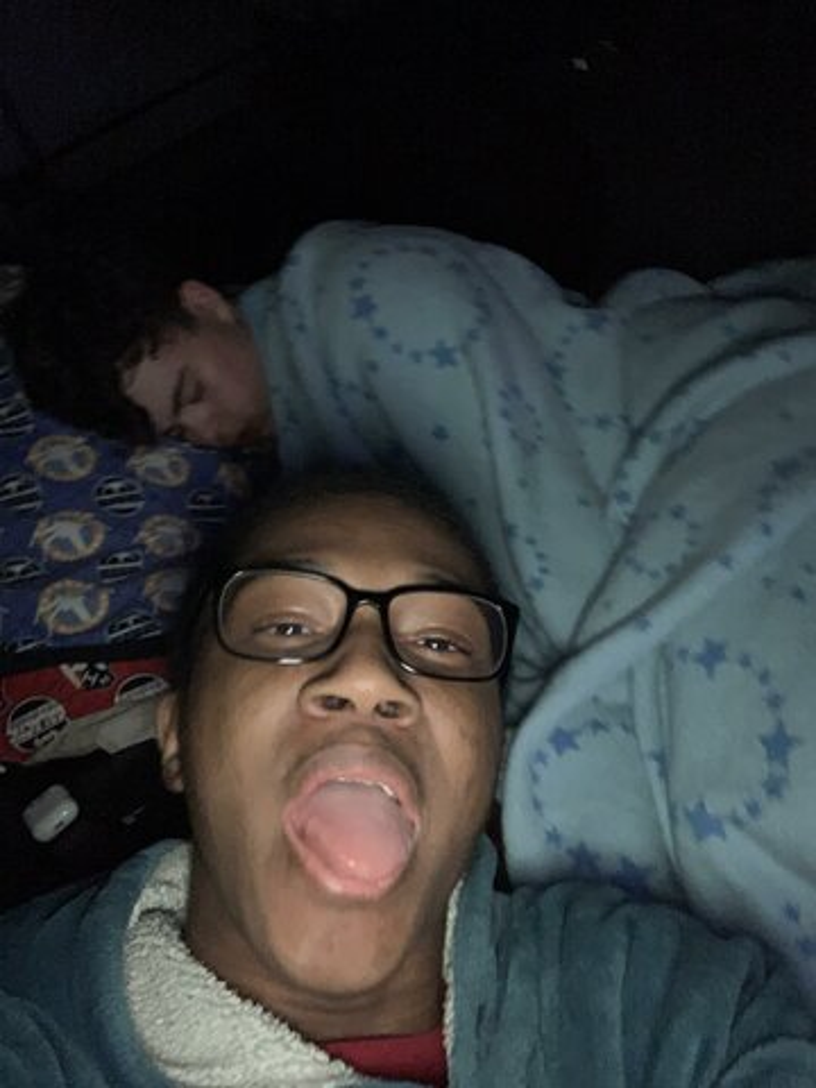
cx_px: 408
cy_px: 544
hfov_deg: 44.2
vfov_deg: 56.8
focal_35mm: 32
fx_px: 1006
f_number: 2.2
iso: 500
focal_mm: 2.87
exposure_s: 1/16
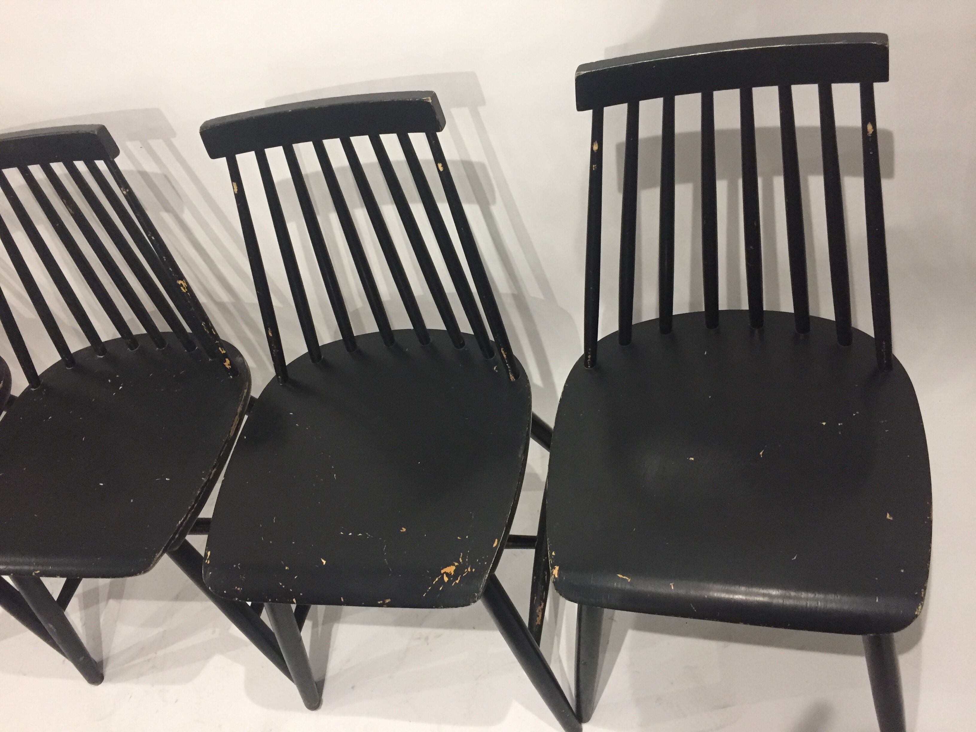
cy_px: 366
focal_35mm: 29
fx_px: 818
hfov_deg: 61.7
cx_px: 488
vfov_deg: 48.2
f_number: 2.2
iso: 250
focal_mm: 4.15
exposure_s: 1/25
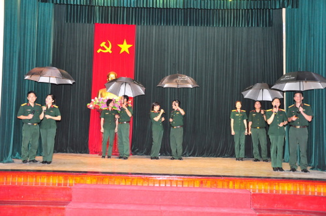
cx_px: 163
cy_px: 108
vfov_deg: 35.4
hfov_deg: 51.3
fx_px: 339
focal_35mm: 38
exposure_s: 1/60
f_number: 5.6
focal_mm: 25
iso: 800
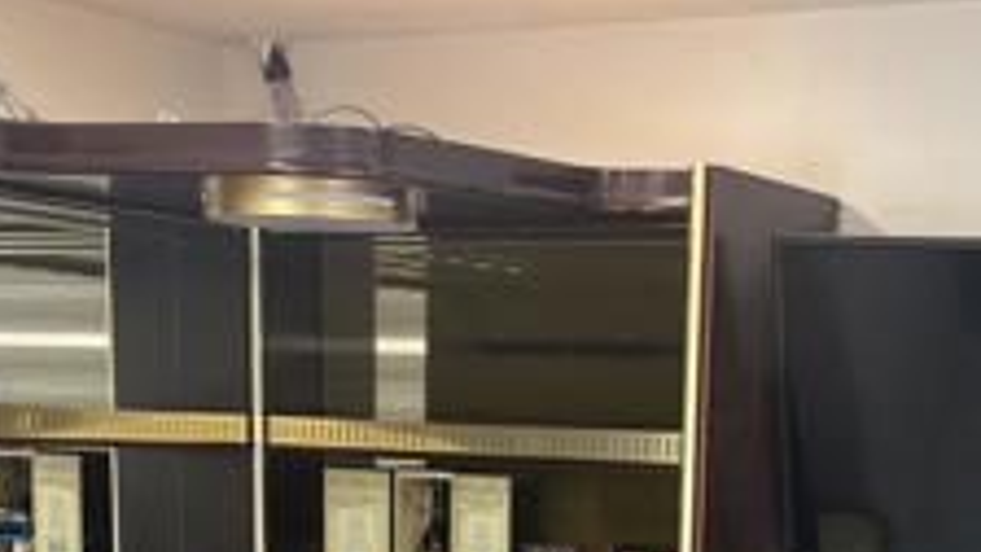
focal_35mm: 81
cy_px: 964
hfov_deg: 26.0
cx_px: 679
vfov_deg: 13.5
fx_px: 2107
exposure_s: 1/60
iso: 160
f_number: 1.6
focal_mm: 5.1
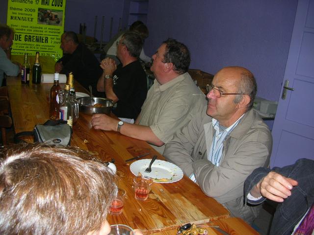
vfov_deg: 40.7
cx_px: 157
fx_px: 317
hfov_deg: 52.6
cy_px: 118
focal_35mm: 35
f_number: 2.8
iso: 62
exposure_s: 1/60.1
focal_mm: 5.8
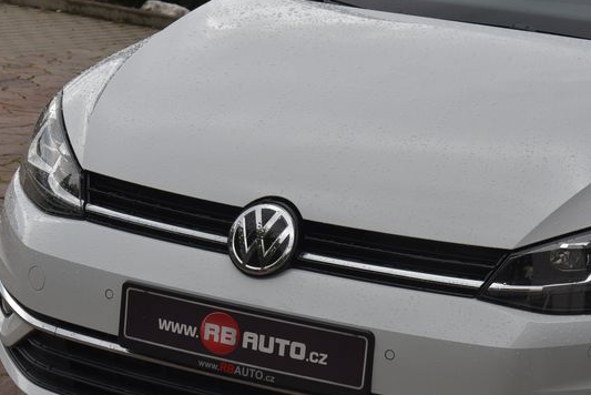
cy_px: 188
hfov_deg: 20.9
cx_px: 489
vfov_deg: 14.3
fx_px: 1577
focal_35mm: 96
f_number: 8
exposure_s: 1/250
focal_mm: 50
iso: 500
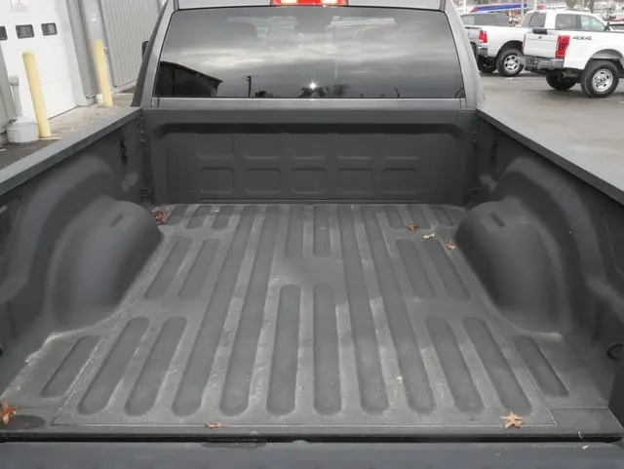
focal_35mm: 36
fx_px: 649
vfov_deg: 39.7
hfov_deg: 51.3
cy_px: 234
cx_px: 312
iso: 1600
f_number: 20
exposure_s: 1/60
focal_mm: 18
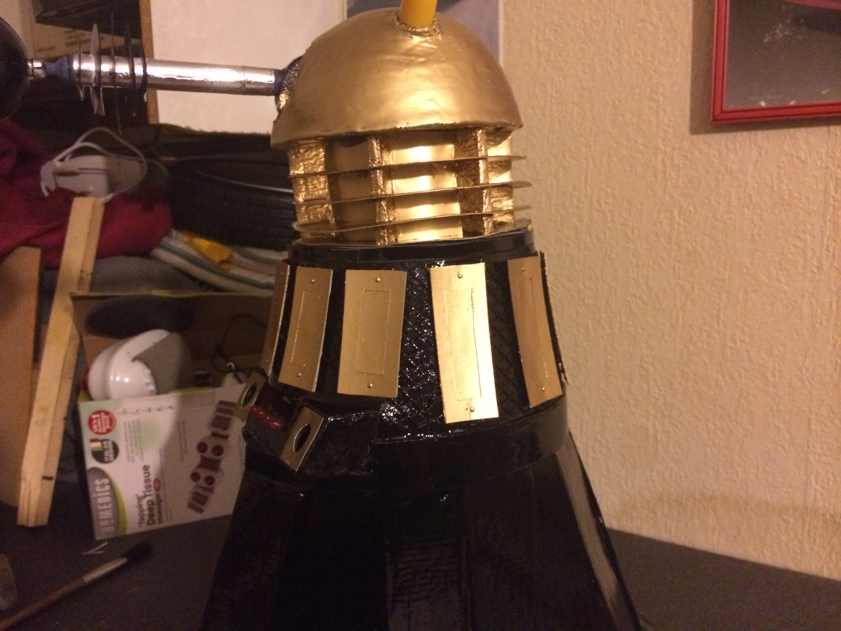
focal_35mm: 30
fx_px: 729
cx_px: 420
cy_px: 316
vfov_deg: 46.8
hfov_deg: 60.0
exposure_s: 1/15
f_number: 2.2
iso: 640
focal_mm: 4.12
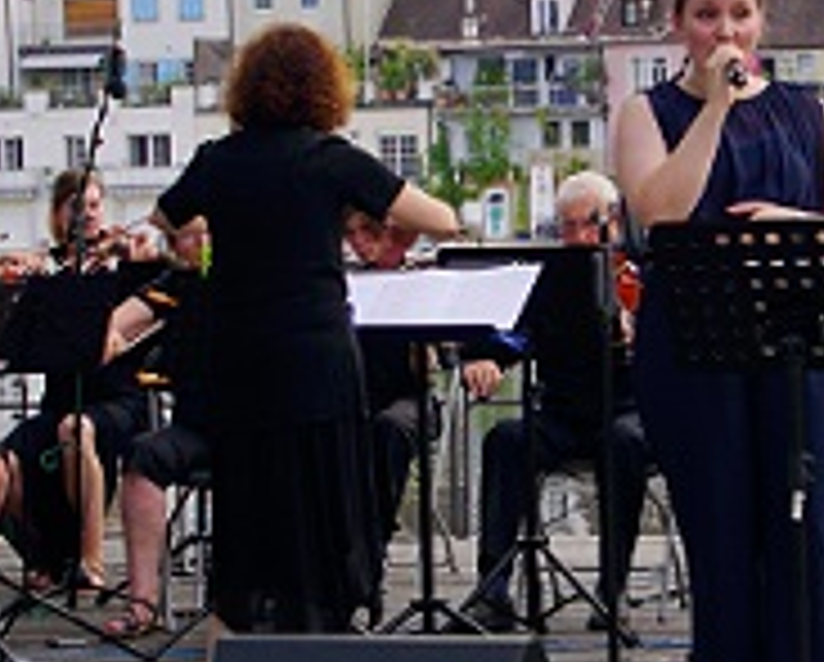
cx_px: 669
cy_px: 167
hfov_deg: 10.5
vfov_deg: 8.5
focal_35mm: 183
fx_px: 4464
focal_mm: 35
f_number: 5
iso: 100
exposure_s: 1/100
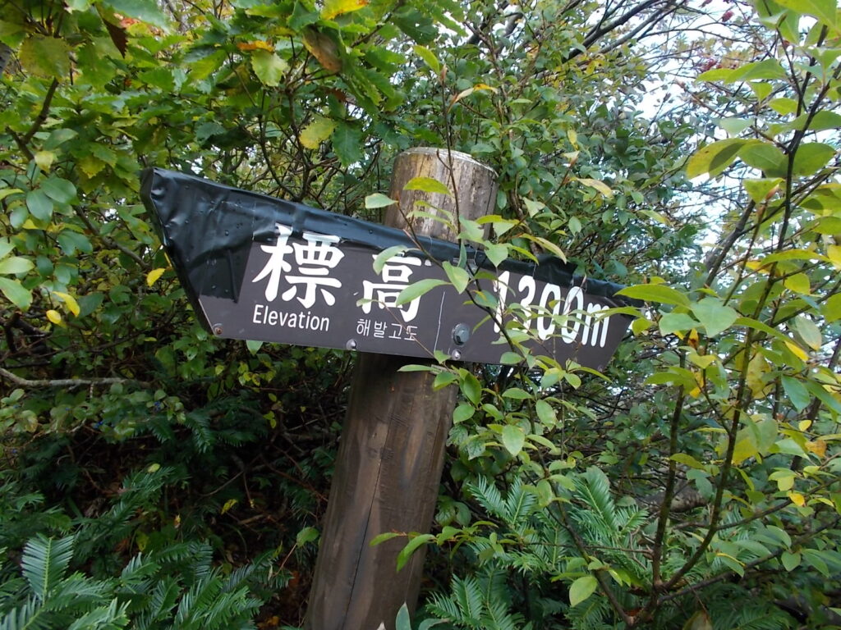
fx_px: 632
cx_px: 420
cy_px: 315
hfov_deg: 67.3
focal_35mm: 26
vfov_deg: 53.1
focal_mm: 4.6
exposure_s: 1/60
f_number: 3.2
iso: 80
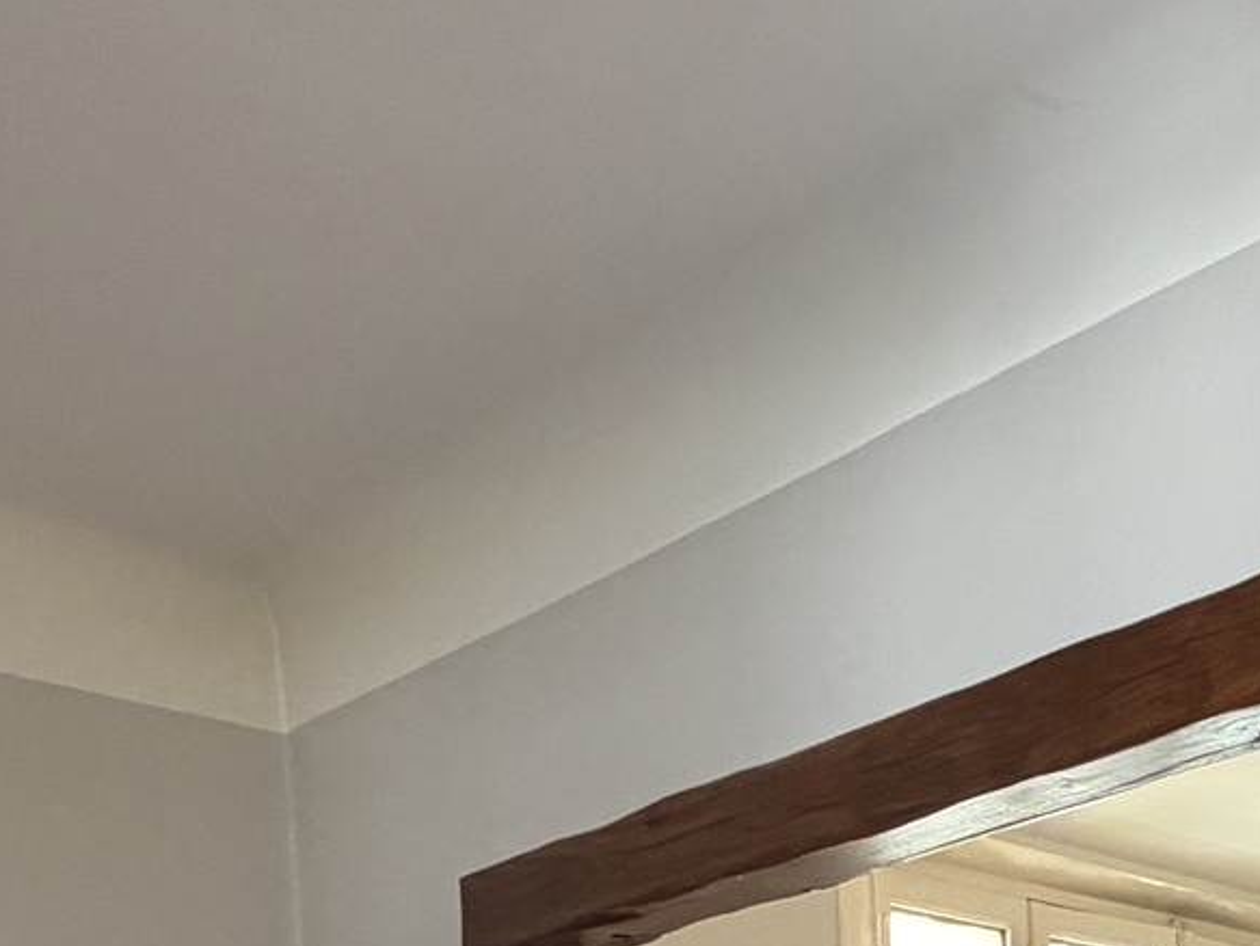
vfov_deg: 20.0
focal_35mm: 60
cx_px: 1206
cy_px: 1535
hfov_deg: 30.3
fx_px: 2185
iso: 320
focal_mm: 2.22
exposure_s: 1/110
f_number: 2.2
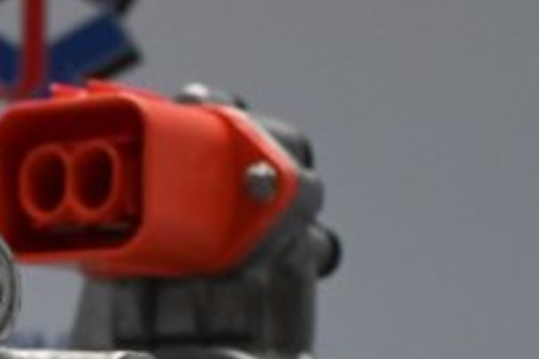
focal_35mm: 148
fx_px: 2214
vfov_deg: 8.9
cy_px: 621
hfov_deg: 13.4
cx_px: -159
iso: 1000
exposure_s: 1/125
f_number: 4.2
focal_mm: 25
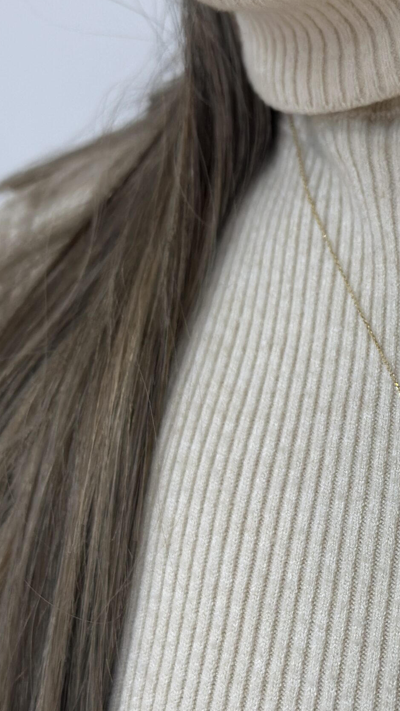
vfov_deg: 26.4
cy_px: 483
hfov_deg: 14.9
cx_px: 374
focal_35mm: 80
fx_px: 1509
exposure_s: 1/422
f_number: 1.78
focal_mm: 6.86
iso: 80
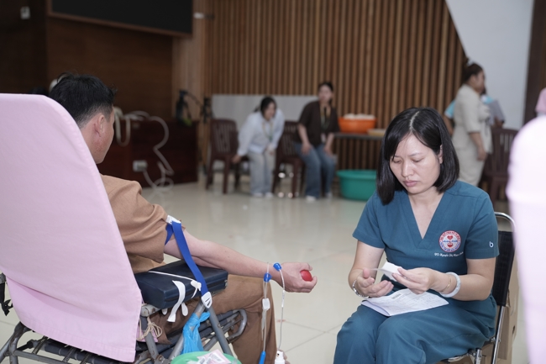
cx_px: 273
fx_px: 667
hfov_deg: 44.5
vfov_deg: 30.5
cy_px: 182
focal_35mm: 44
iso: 500
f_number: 2.5
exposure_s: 1/125
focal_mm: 44
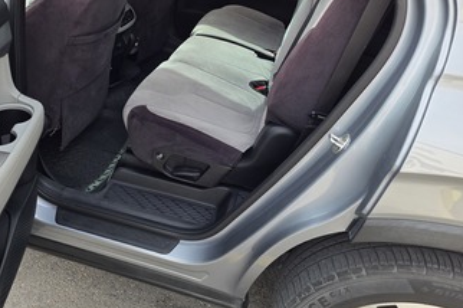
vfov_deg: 38.0
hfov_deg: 55.3
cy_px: 86
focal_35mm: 34
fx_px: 437
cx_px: 176
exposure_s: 1/359
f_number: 1.7
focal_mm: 6.25
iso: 32
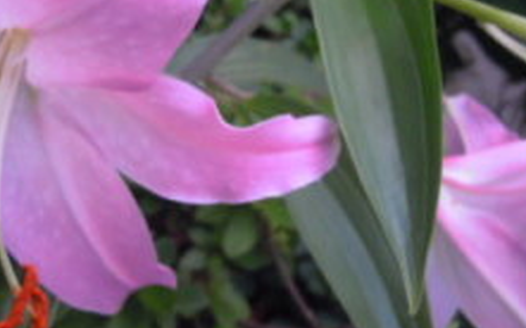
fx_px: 960
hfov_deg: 30.3
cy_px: 94
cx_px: 162
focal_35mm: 67
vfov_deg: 19.3
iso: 400
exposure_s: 1/20
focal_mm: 5
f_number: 2.7
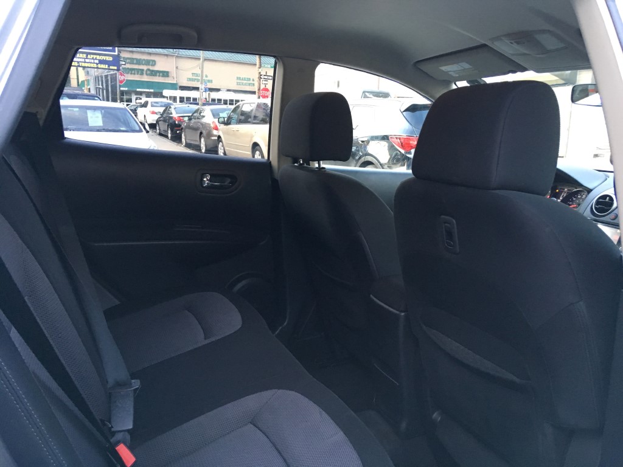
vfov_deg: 48.2
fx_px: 522
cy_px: 234
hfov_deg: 61.7
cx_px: 312
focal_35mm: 29
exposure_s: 1/30
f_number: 2.2
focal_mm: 4.15
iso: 160
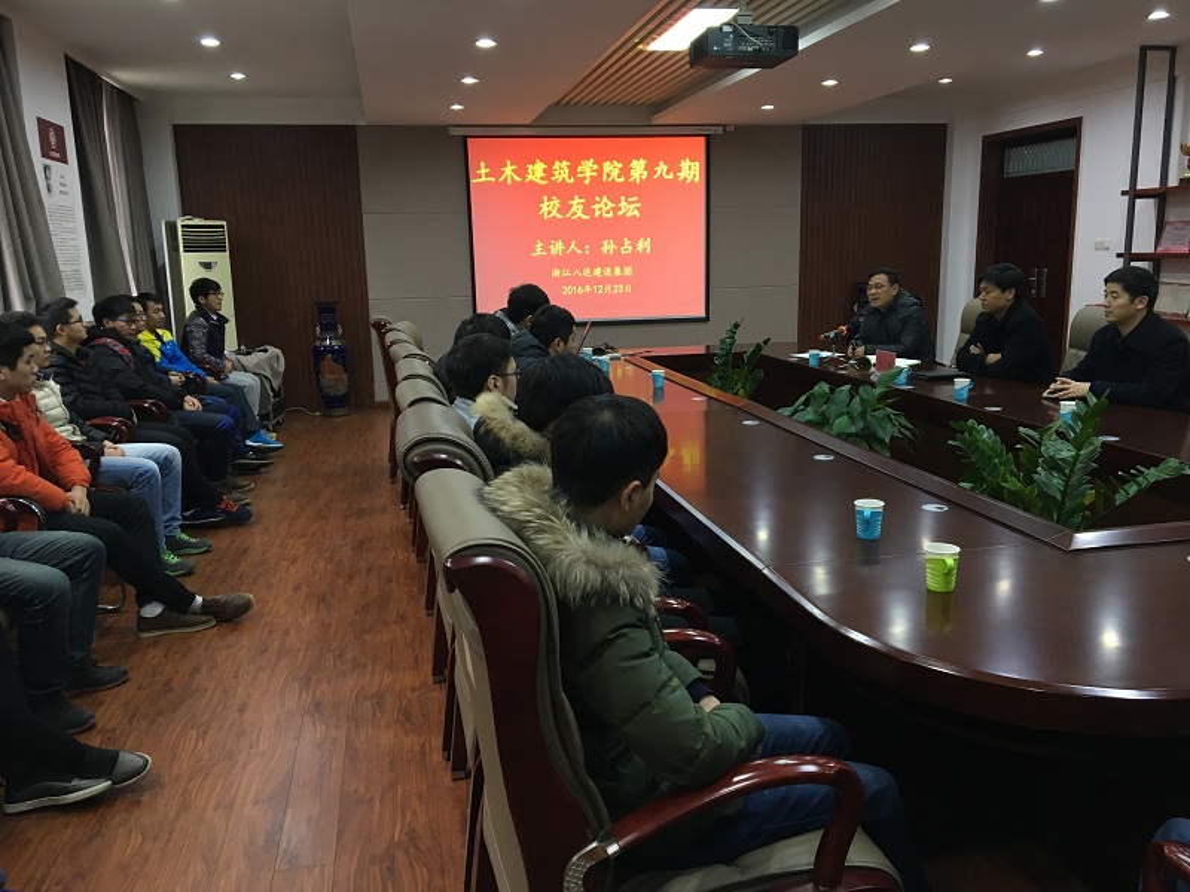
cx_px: 595
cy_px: 446
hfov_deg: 61.7
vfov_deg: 48.2
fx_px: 997
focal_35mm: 29
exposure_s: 1/33
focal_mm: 4.15
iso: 100
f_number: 2.2
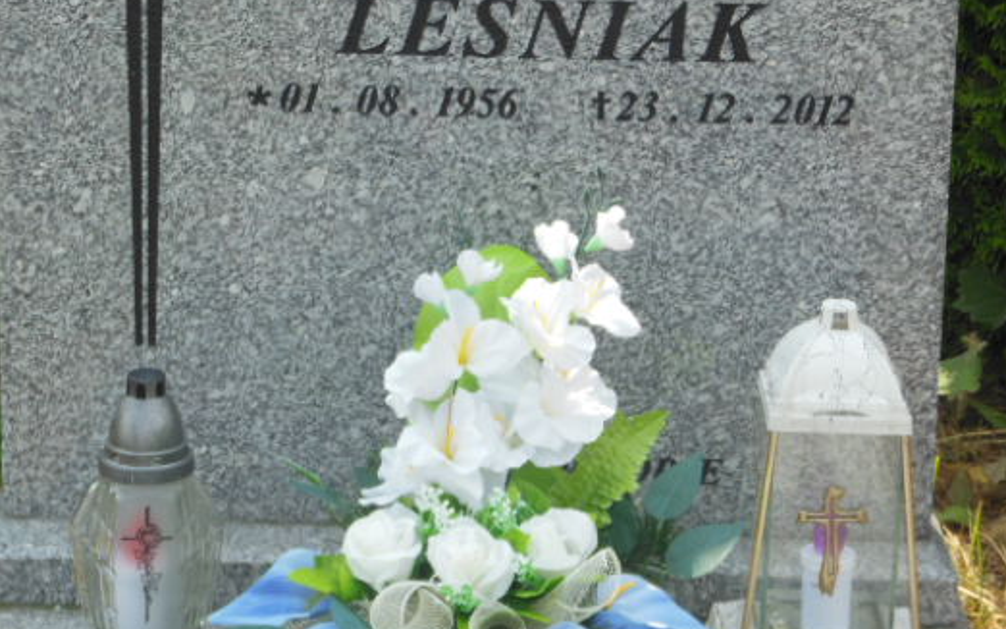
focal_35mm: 113
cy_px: 174
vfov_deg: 11.6
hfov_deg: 18.4
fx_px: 3097
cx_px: 459
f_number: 4.6
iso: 125
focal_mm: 15.5
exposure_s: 1/400
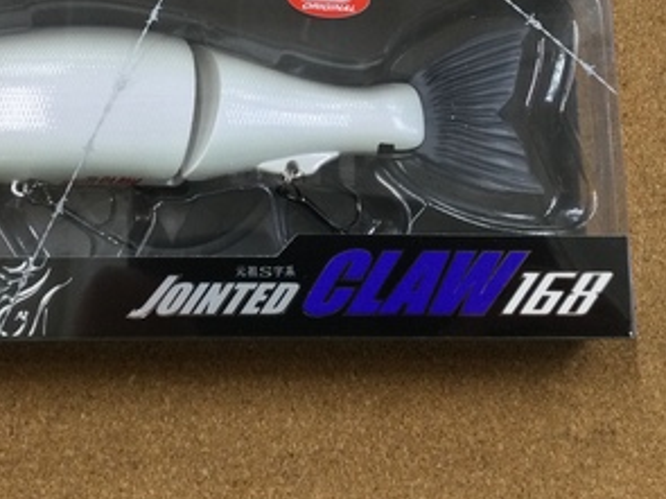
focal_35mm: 63
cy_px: 16
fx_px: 1212
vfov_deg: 22.5
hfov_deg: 30.4
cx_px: 199
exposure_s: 1/30
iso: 50
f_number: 2.4
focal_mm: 3.3
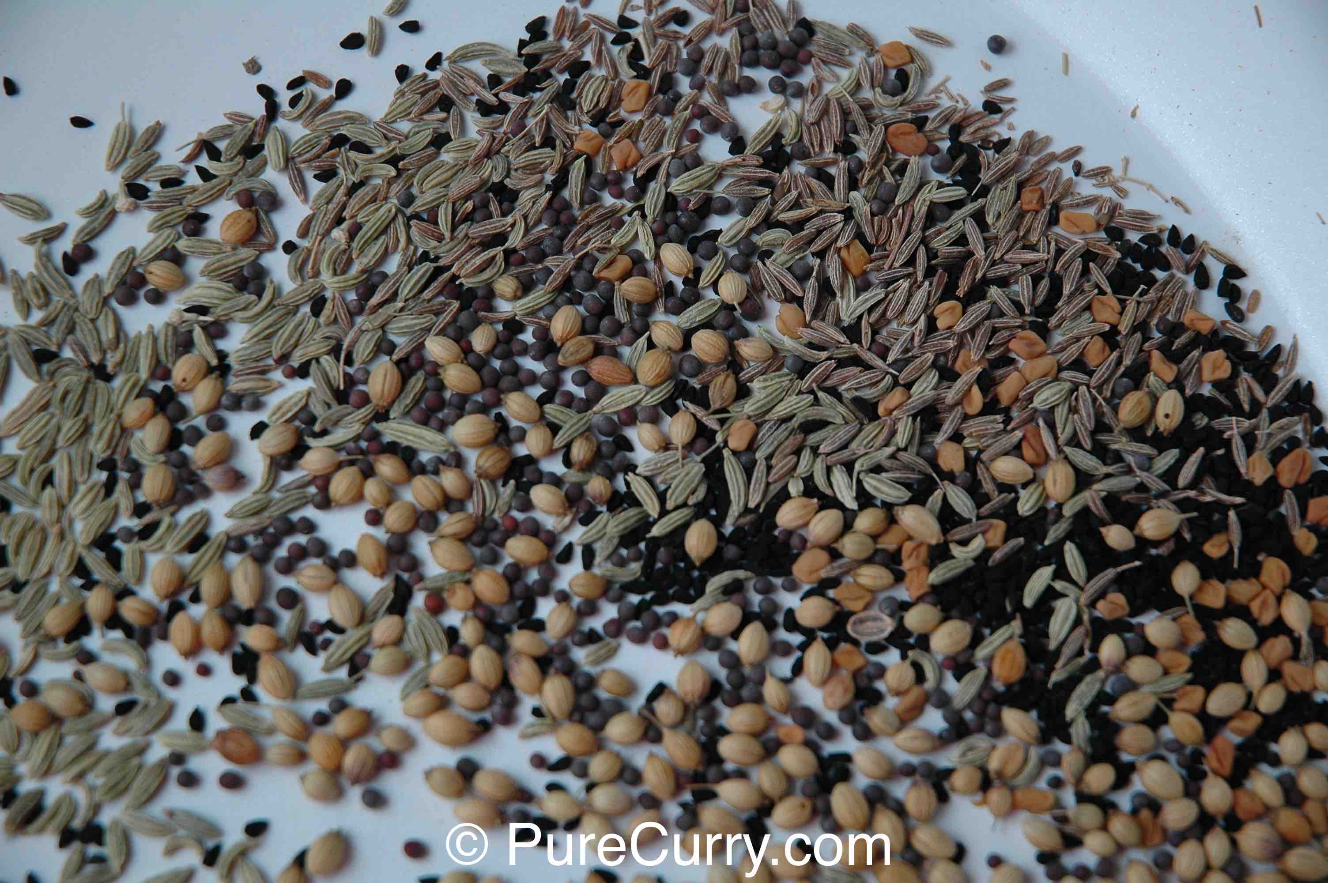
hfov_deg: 19.5
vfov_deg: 13.0
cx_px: 664
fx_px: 3870
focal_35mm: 105
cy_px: 442
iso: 400
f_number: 4.5
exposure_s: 1/100
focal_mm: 70
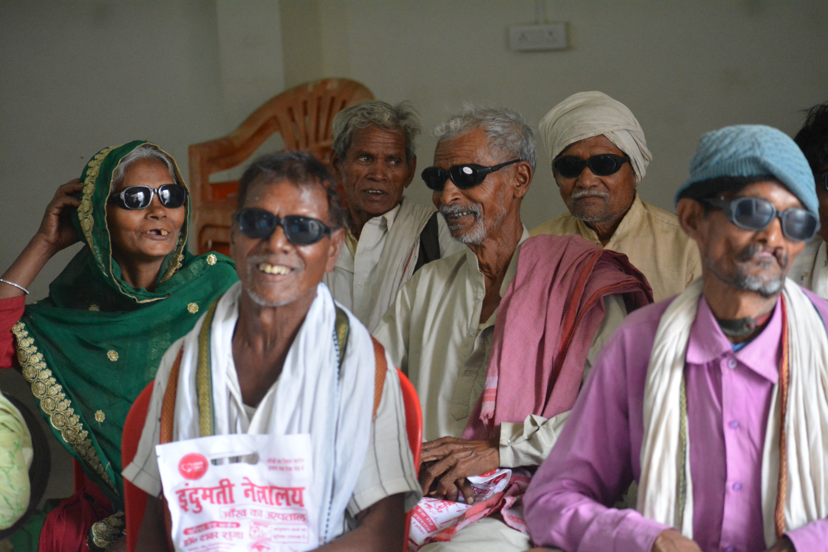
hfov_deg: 15.2
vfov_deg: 10.2
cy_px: 276
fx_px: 3106
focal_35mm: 135
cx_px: 414
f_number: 25
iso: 2500
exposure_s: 1/125
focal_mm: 90
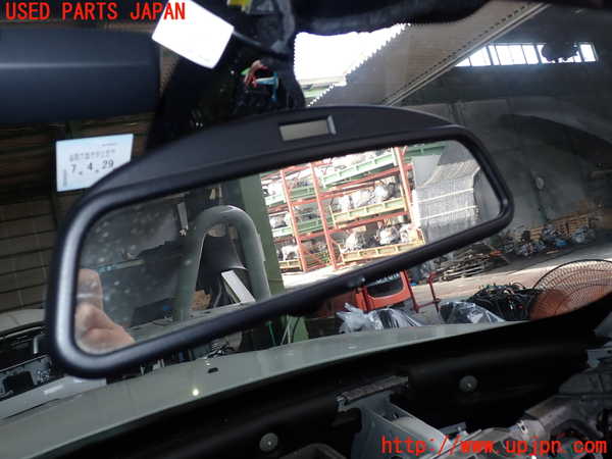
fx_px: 530
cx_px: 306
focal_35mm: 30
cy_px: 230
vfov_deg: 46.8
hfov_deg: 60.0
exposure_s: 1/100
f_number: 3.2
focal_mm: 5.4
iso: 100
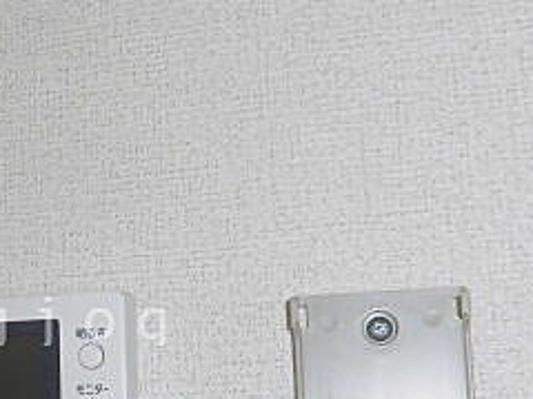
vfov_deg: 22.6
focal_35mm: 64
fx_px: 985
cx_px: 27
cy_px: 319
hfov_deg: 28.7
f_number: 3.1
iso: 100
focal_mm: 4.3
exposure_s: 1/50
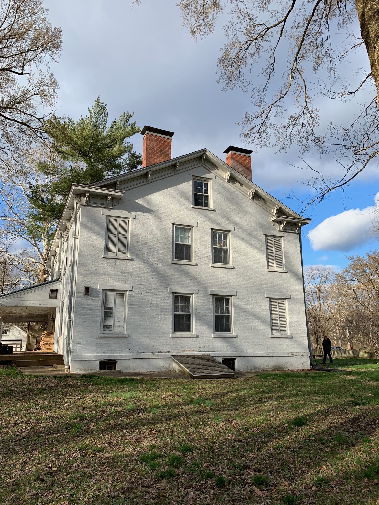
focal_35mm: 26
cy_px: 252
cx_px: 190
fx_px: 380
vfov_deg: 67.3
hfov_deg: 53.1
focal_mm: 4.25
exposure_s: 1/1299
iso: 25
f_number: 1.8
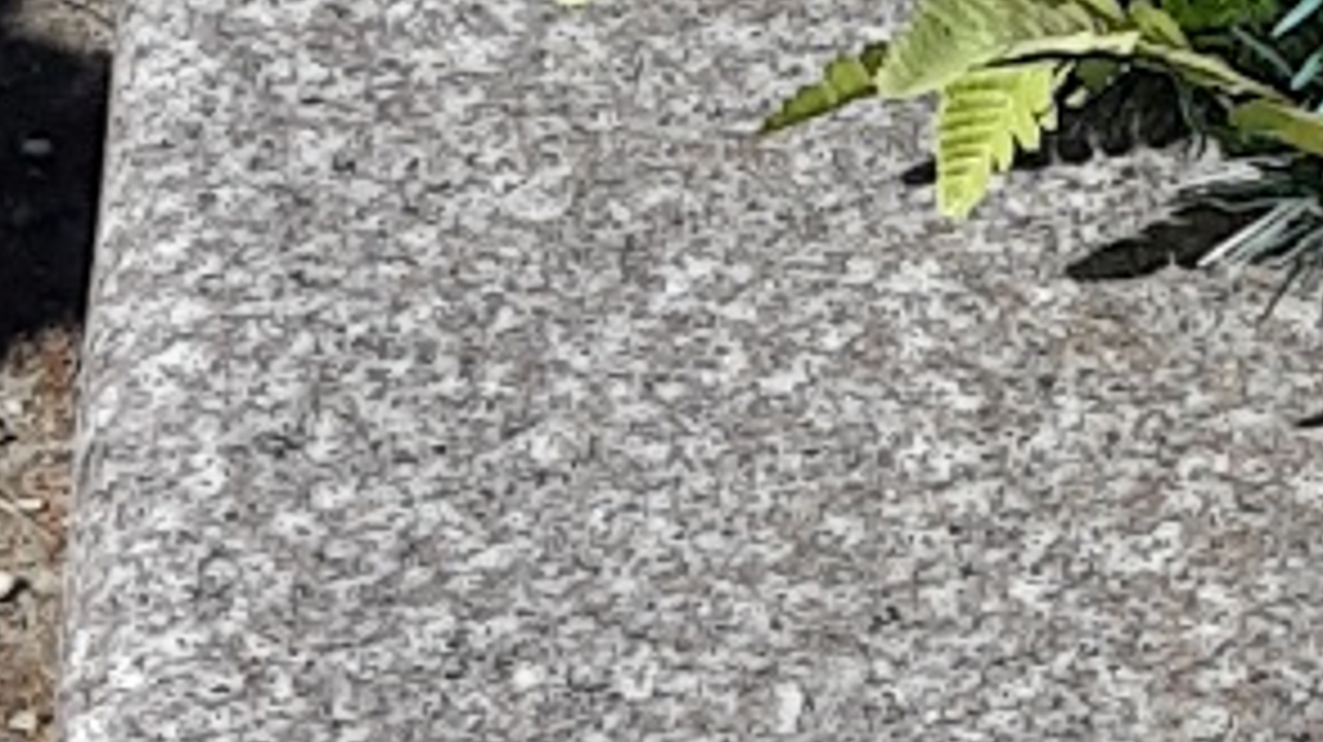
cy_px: 661
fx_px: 7117
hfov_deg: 10.4
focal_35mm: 203
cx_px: 1588
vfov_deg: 6.0
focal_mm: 2.9
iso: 40
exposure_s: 1/3333
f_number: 1.9
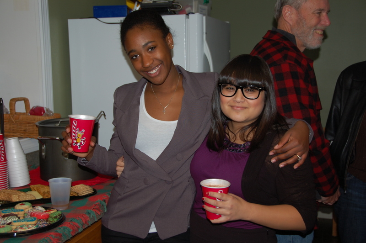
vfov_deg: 28.0
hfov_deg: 41.1
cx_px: 183
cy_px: 122
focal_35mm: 48
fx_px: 488
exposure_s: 1/60
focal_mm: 32
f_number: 4.2
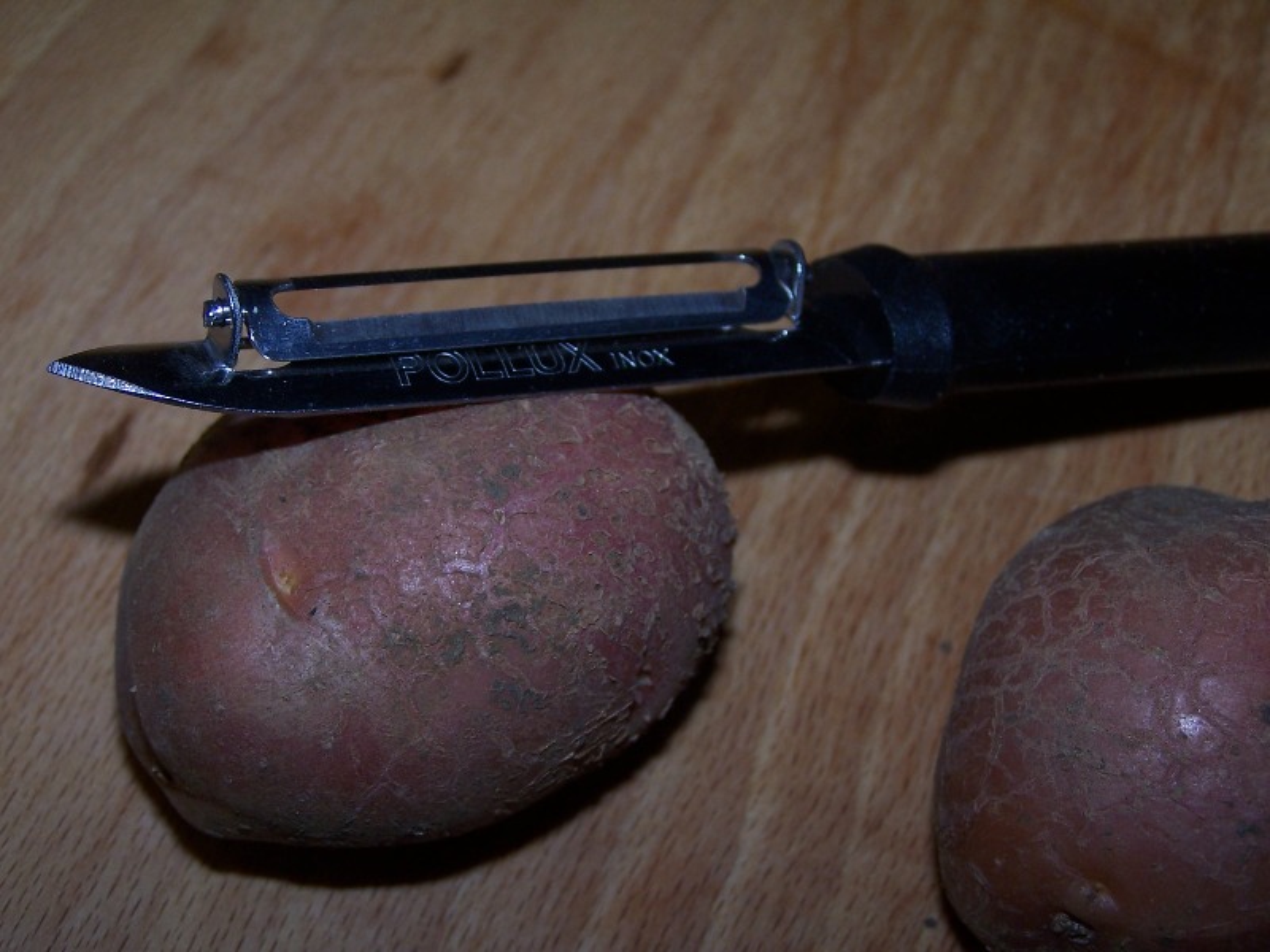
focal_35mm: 64
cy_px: 476
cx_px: 635
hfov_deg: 30.3
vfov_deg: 22.9
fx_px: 2348
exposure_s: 1/60
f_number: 3.2
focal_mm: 10.7
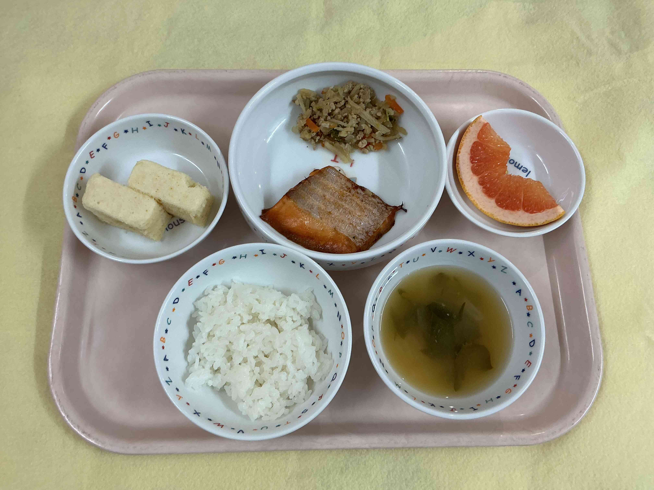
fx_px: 548
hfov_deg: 61.7
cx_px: 327
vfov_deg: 48.2
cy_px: 245
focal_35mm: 29
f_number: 1.8
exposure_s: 1/60
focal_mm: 3
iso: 50
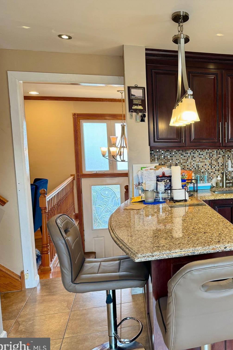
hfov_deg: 35.4
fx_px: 330
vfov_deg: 55.8
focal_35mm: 34
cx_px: 230
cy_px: 178
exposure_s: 1/60
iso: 125
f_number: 1.78
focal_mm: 6.76
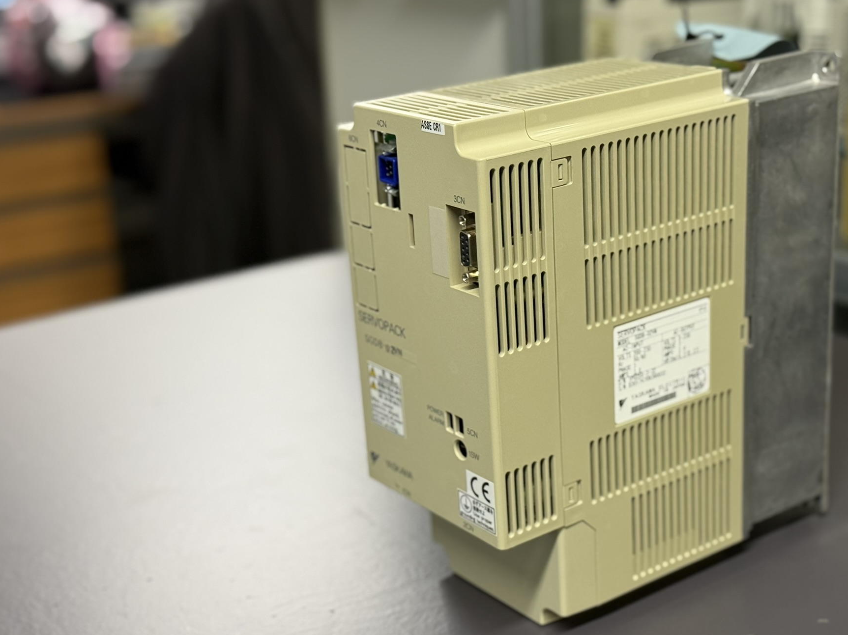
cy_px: 363
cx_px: 477
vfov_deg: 25.6
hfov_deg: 33.7
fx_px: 1396
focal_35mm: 57
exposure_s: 1/50
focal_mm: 6.76
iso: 160
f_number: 1.78
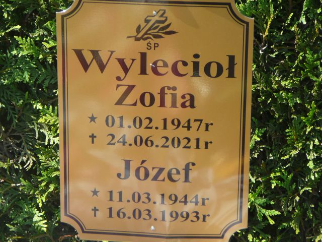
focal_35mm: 148
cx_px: 161
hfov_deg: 13.3
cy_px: 121
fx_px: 1377
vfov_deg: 10.0
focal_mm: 22
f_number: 4
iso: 80
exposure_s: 1/200
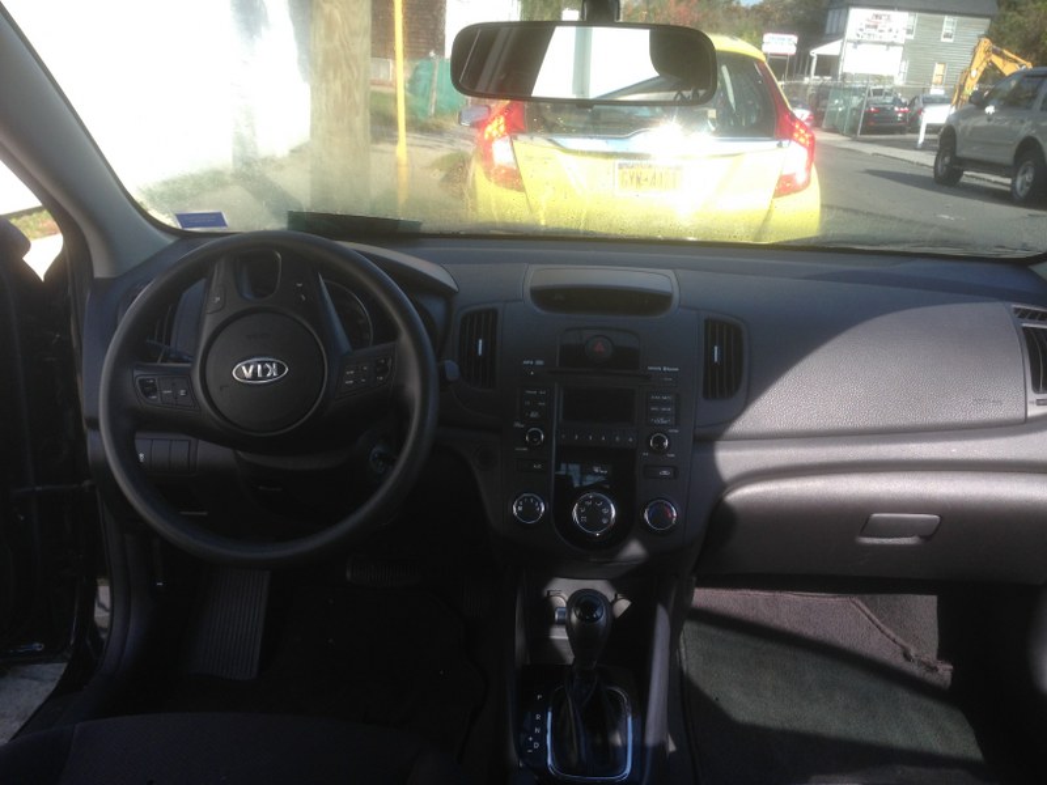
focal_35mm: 33
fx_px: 998
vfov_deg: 42.9
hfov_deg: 55.4
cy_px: 392
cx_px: 524
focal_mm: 4.12
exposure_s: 1/448
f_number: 2.4
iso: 50
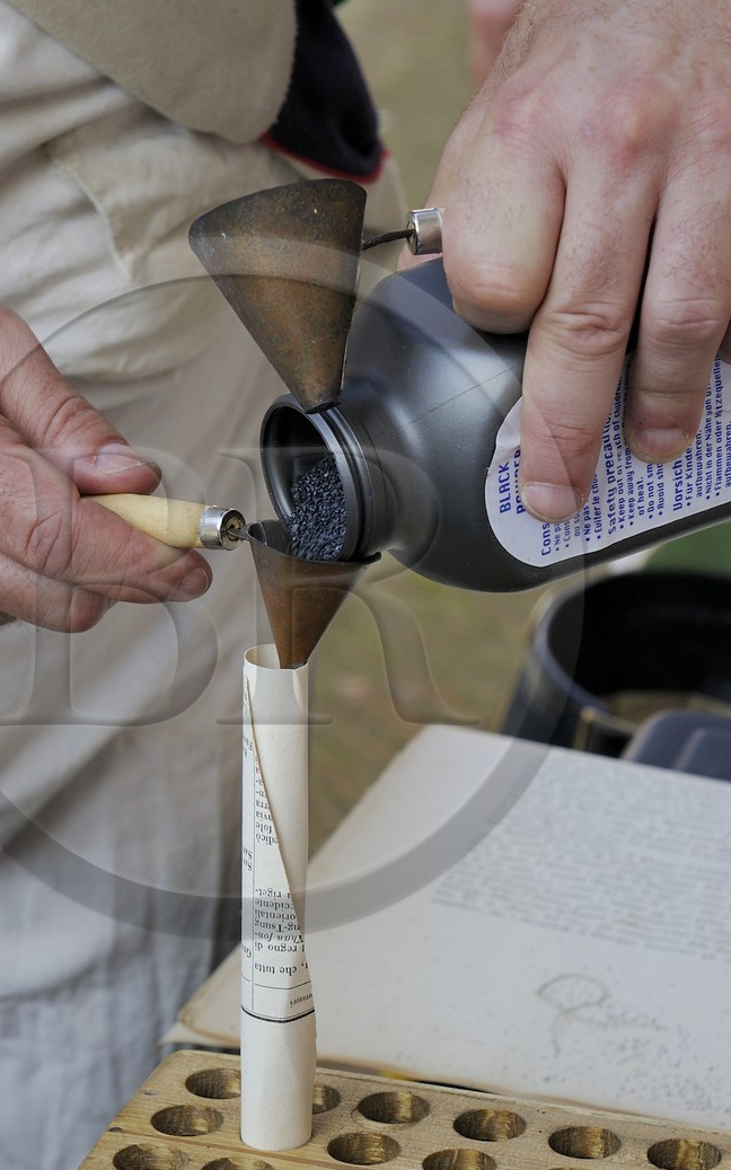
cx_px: 236
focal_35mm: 110
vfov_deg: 18.9
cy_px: 588
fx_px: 3507
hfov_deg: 11.9
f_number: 9
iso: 200
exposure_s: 1/160
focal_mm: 70
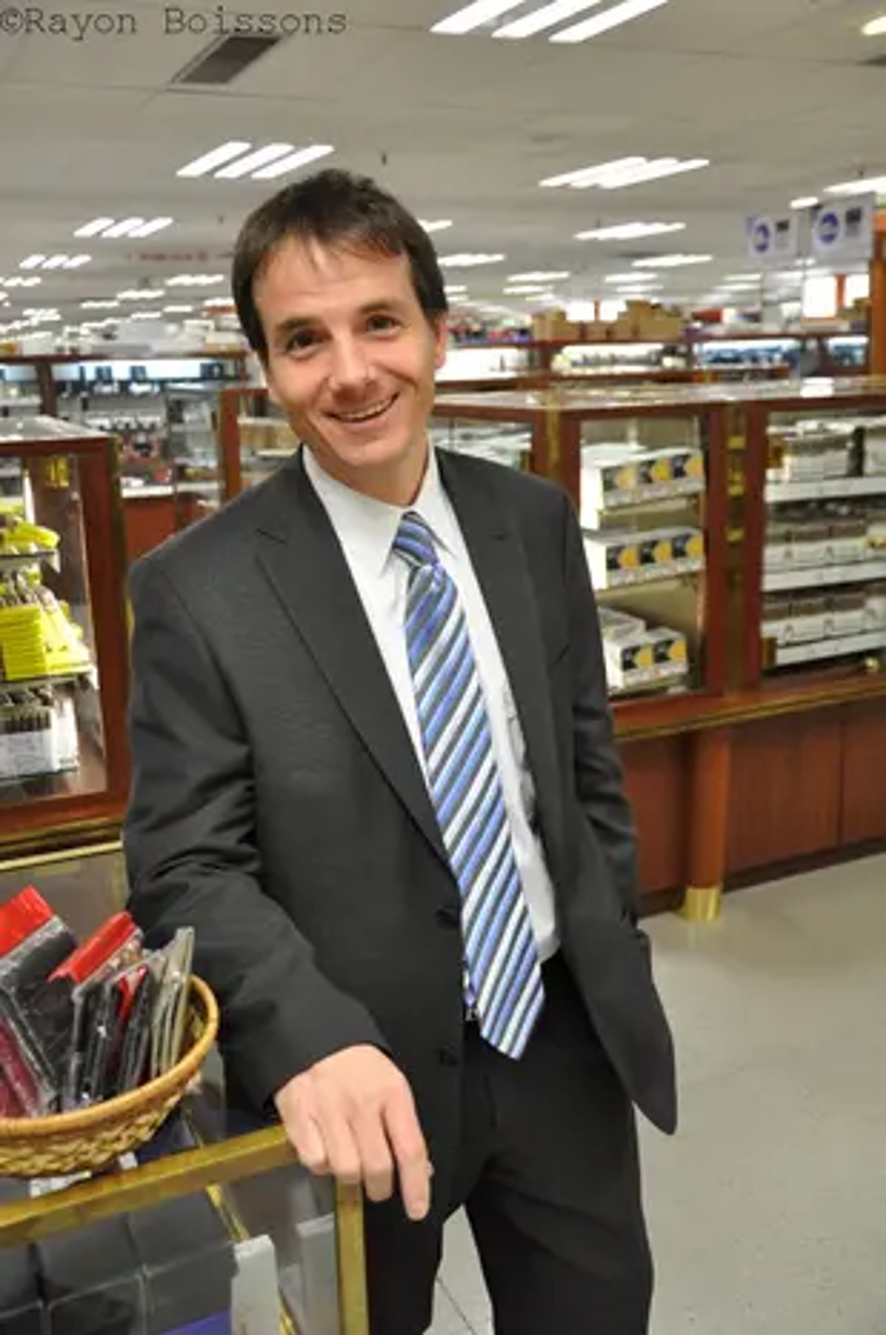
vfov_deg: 53.2
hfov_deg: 36.8
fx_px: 1333
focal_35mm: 36
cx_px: 443
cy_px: 668
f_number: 4
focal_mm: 24
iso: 640
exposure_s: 1/60
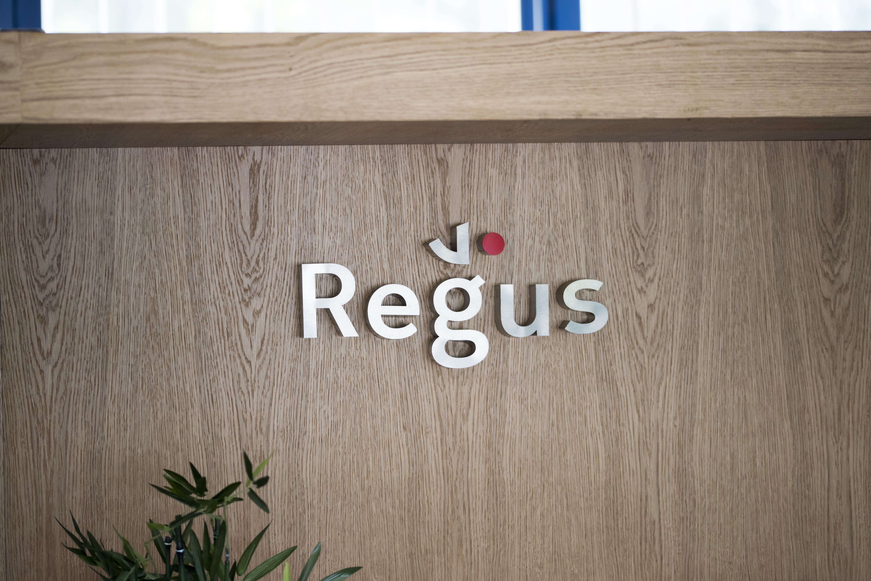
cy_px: 290
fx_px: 2541
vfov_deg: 13.1
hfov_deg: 19.5
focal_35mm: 105
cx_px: 436
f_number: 3
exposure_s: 1/250
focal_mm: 105
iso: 800
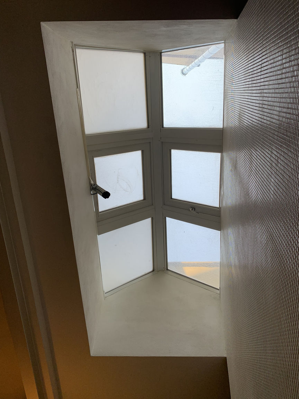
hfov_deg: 53.1
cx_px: 150
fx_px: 299
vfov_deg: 67.3
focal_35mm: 26
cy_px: 200
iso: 25
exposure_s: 1/577
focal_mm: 4.25
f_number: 1.8
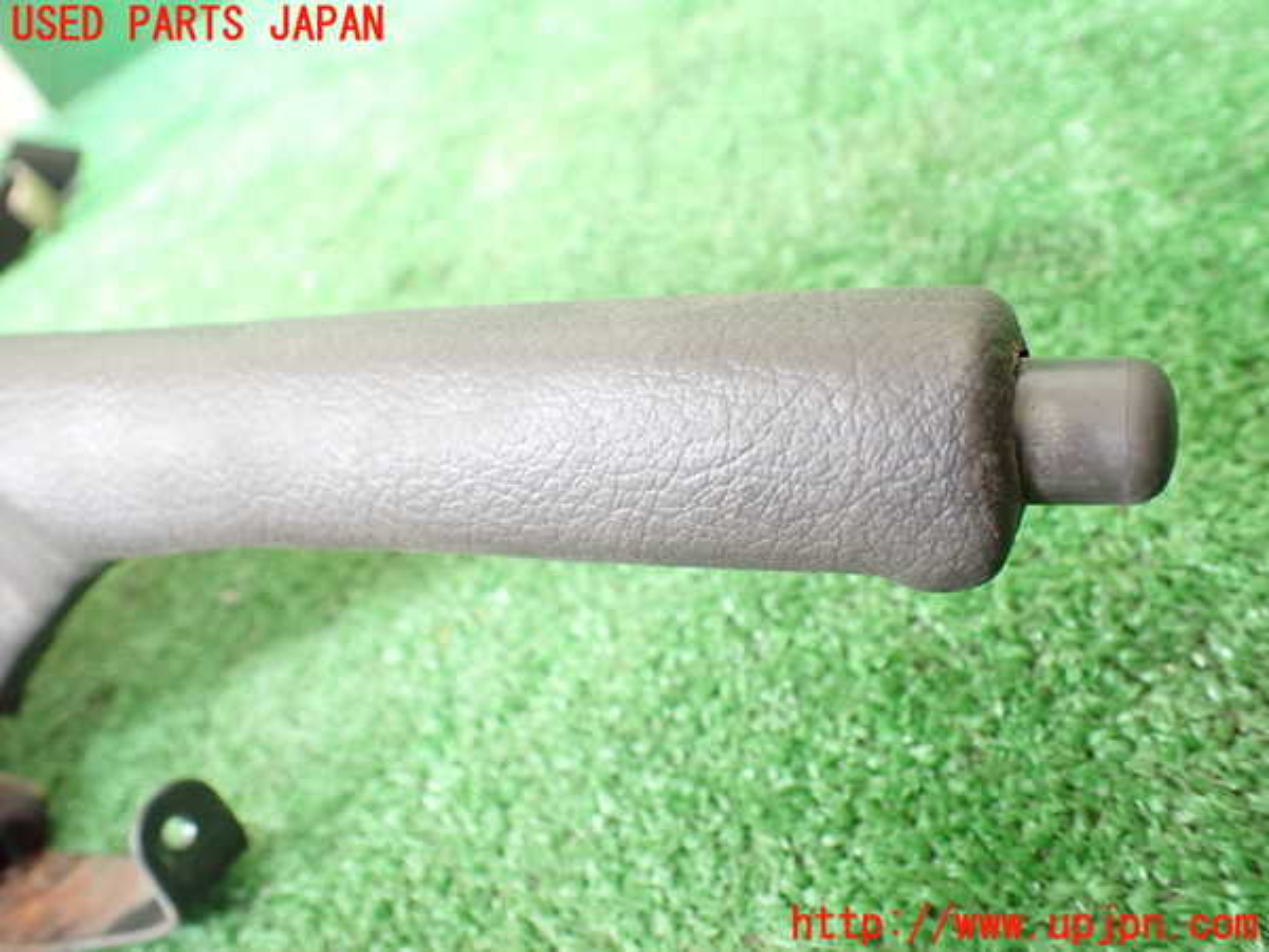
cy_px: 476
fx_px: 1100
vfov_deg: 46.8
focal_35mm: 30
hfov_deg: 60.0
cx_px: 634
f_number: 2.3
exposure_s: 1/40
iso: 800
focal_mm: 5.4
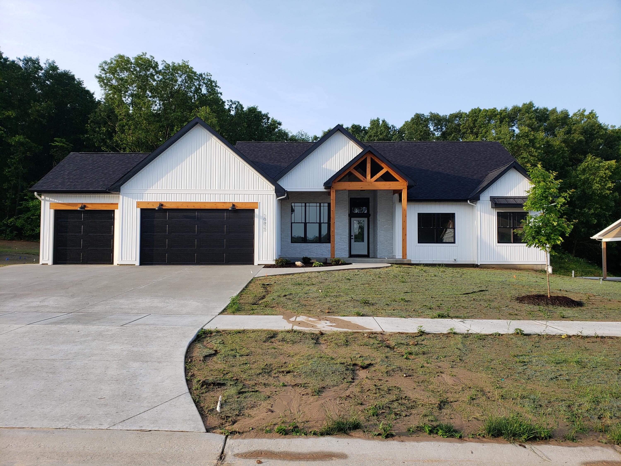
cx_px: 310
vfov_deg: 53.1
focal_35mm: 26
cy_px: 233
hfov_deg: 67.3
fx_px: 466
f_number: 2.4
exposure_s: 1/433
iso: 50
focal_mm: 4.3
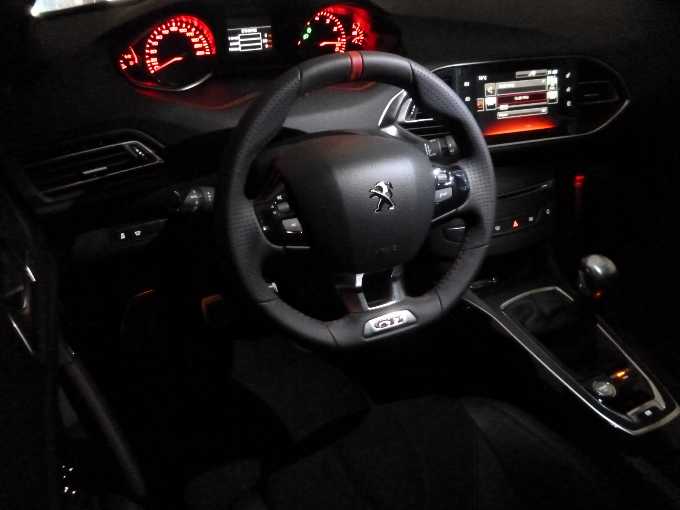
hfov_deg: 63.4
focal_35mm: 28
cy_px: 255
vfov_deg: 49.7
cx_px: 340
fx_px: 550
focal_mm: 5
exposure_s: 1/8
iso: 1600
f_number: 3.1
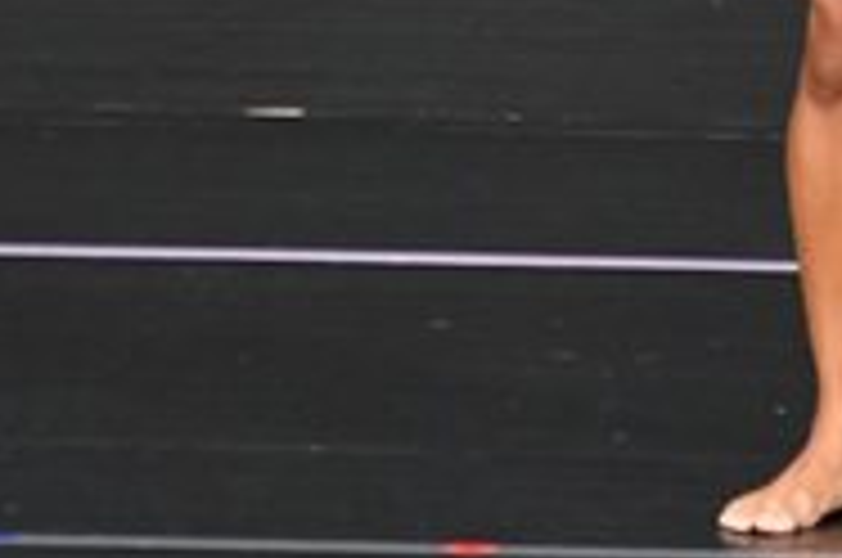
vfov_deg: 1.0
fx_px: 30540
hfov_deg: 1.6
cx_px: 1335
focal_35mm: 1308
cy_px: -333
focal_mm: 210
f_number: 5.6
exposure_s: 1/400
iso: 4000
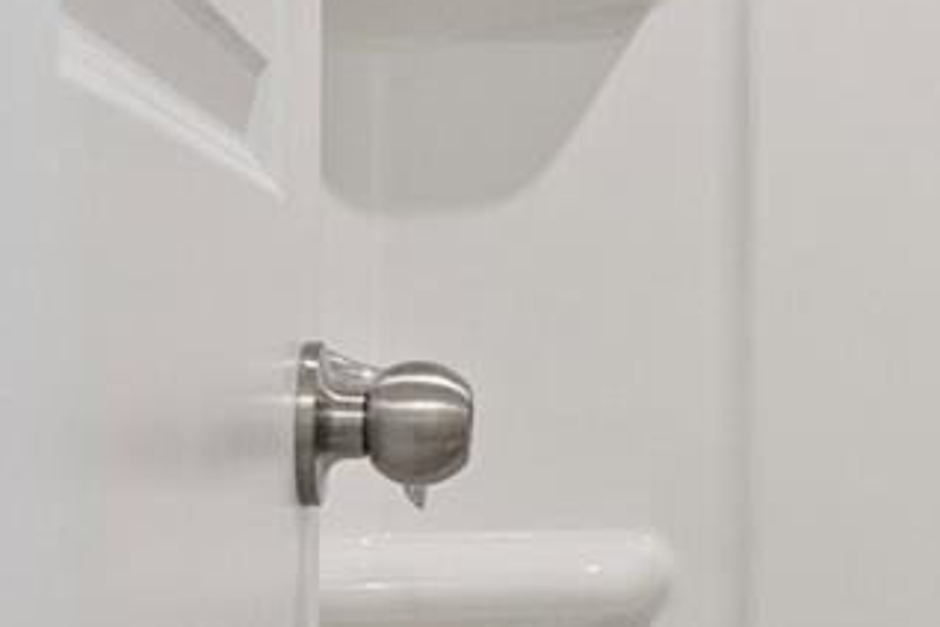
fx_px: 2689
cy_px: 439
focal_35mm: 103
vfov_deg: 13.3
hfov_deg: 17.8
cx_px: 1407
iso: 1000
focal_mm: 16
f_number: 4
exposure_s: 1/15
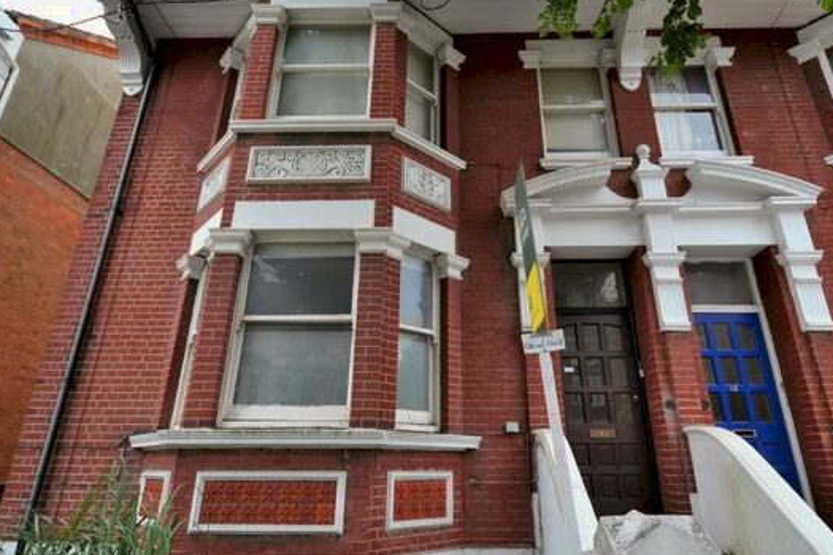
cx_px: 435
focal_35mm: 20
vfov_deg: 61.9
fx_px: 463
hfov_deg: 83.9
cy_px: 260
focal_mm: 10
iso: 220
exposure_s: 1/125
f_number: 5.6
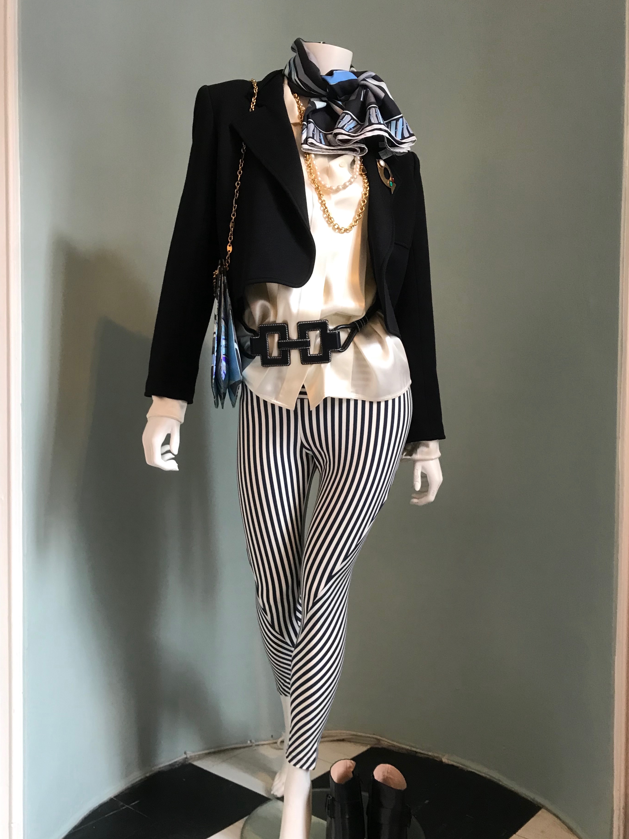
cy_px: 462
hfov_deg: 45.4
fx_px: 751
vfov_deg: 58.2
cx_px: 287
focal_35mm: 31
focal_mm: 3.99
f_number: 1.8
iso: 32
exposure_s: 1/25
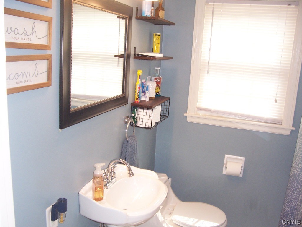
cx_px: 151
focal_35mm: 34
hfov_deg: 54.0
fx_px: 297
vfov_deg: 41.8
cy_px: 114
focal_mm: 5.6
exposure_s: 1/90
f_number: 2.7
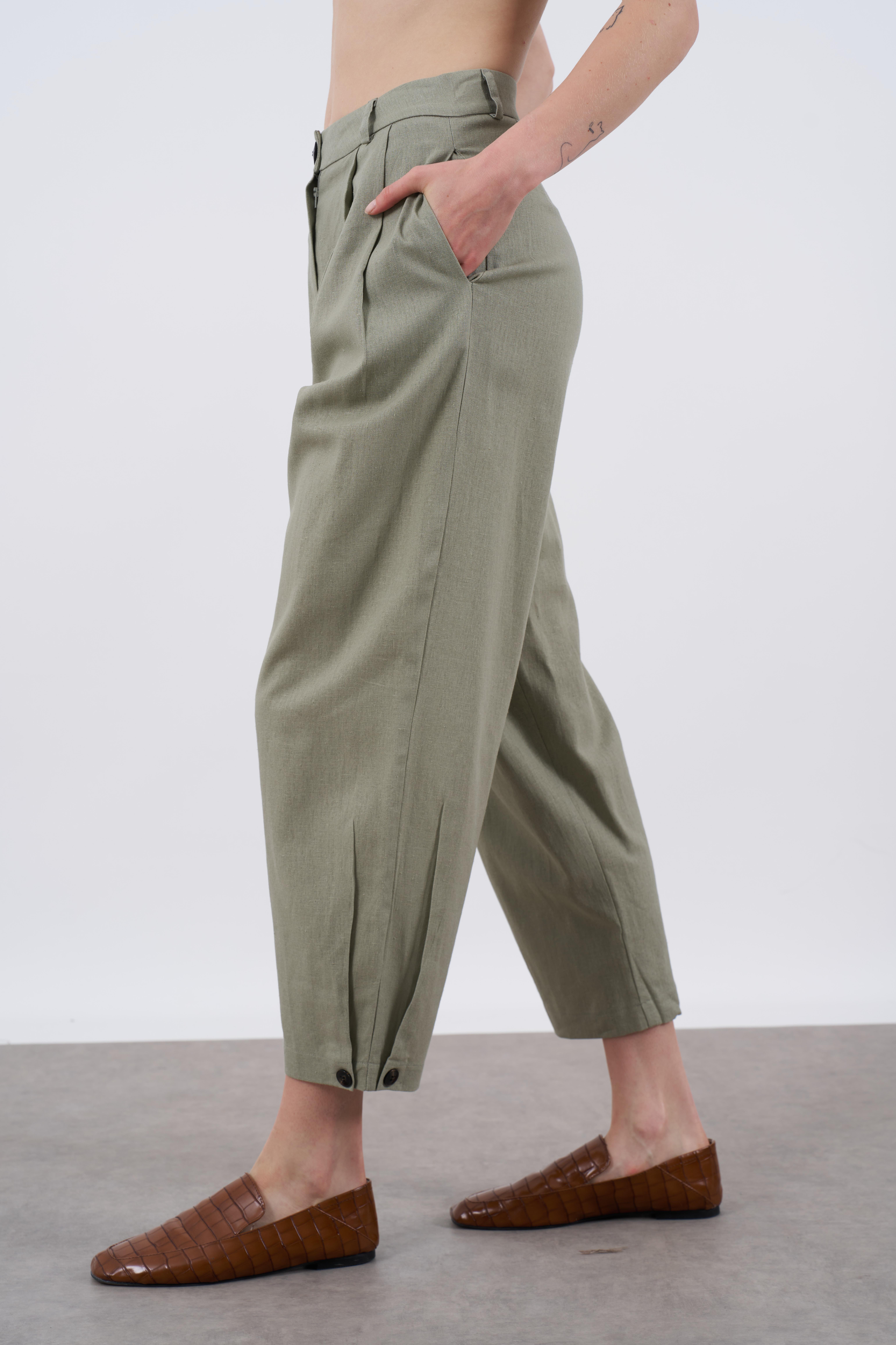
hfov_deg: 20.3
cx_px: 448
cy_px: 672
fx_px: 2501
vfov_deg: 30.1
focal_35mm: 67
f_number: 7.1
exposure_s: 1/160
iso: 125
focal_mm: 67
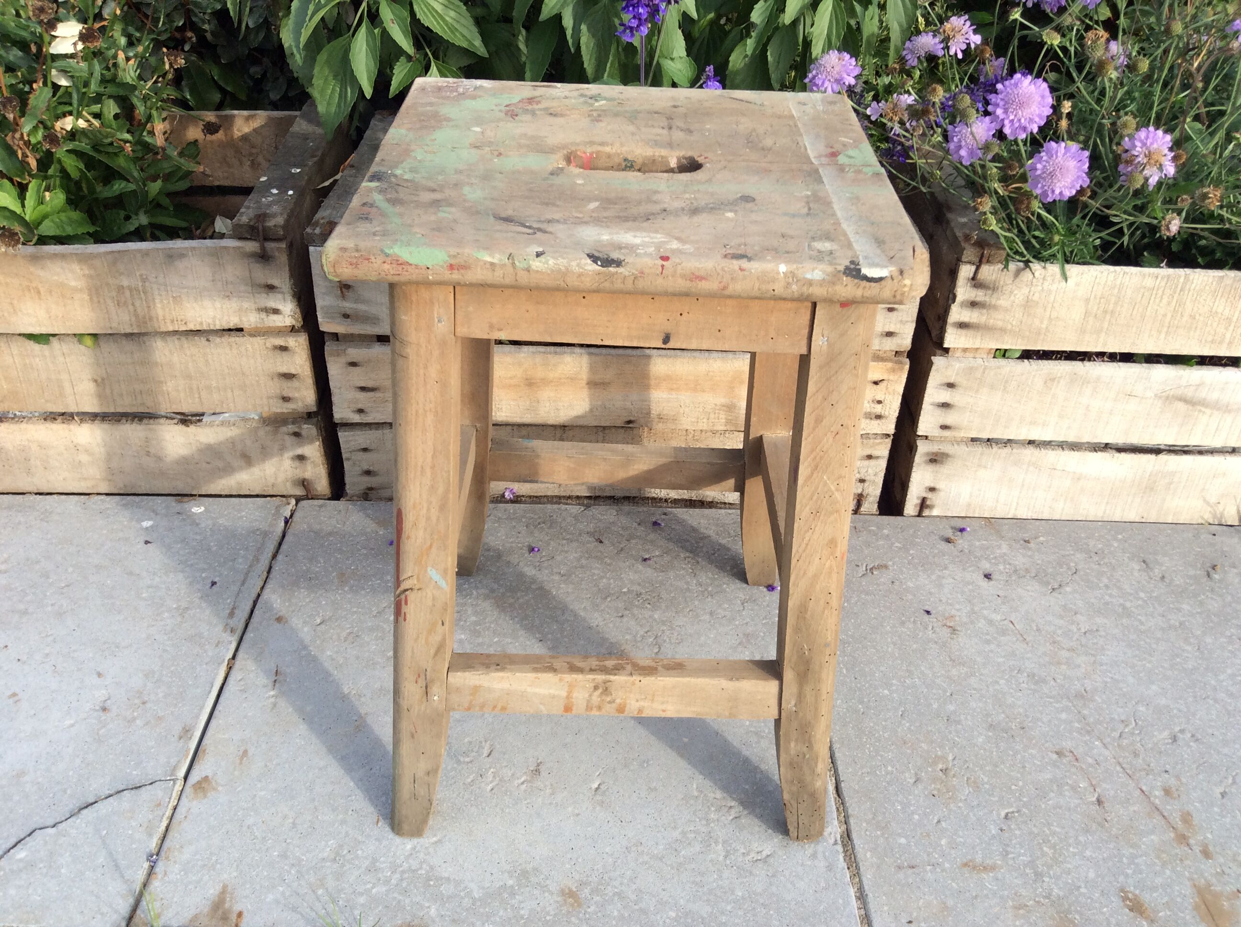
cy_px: 464
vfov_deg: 44.1
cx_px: 620
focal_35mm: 32
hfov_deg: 56.9
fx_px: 1146
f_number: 2.4
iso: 32
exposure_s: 1/473
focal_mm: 3.3
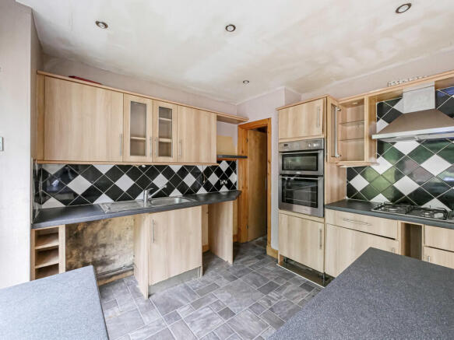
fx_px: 184
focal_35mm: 14
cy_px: 170
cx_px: 227
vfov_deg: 85.7
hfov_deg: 102.1
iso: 3200
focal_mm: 7
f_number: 4
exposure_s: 1/60
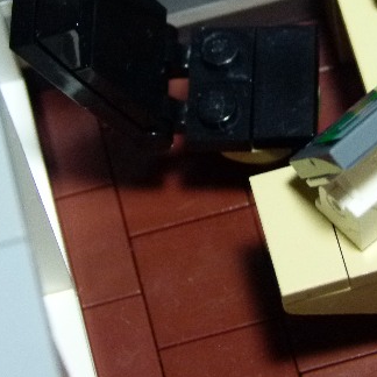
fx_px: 2563
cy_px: 119
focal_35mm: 208
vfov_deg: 8.4
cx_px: 299
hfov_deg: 8.4
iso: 400
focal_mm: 21.5
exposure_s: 1/30
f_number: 3.5
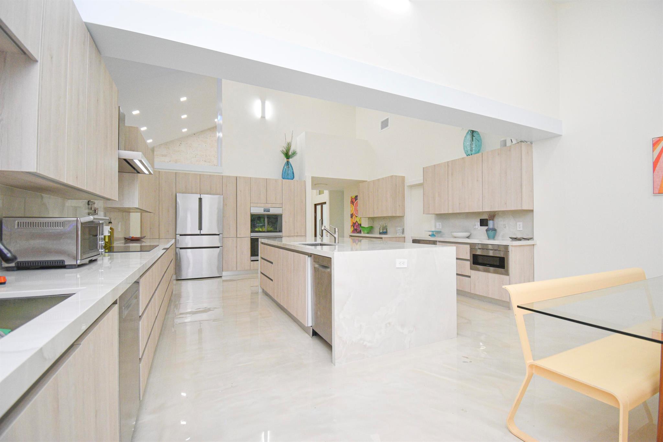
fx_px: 276
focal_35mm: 15
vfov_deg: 77.3
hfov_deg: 100.4
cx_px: 332
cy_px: 221
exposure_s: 1/200
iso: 900
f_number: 4.5
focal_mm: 10
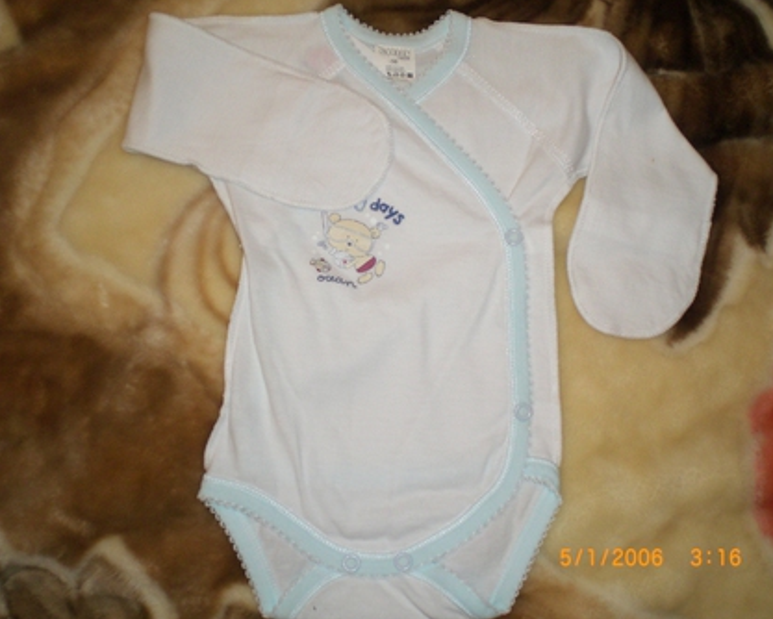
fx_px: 916
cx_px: 374
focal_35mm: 40
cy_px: 308
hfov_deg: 45.8
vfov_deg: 37.4
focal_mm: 6.3
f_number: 3.1
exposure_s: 1/60
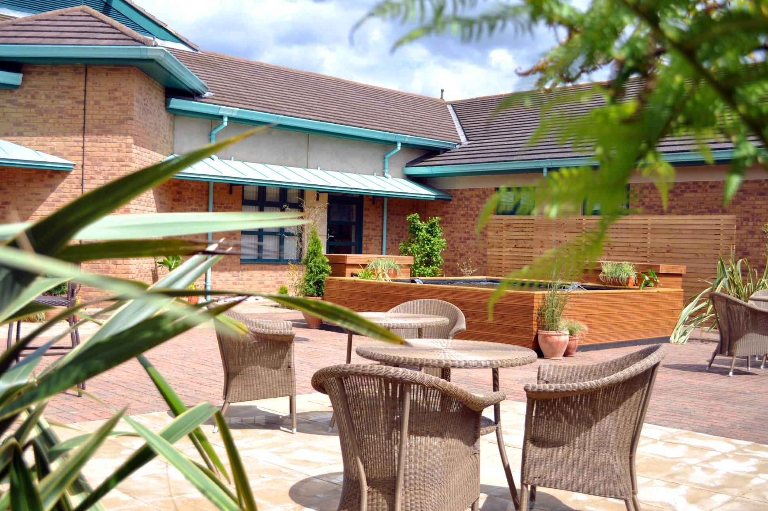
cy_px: 256
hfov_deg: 49.6
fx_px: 831
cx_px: 384
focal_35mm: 39
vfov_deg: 34.1
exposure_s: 1/500
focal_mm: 26
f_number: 4.5
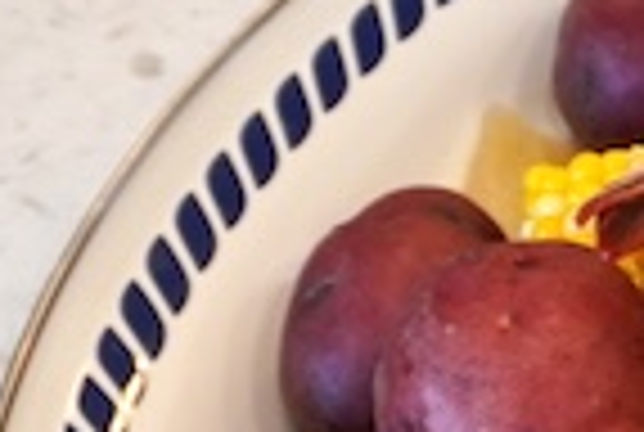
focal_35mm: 207
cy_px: 675
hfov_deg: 9.2
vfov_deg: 6.6
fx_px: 3711
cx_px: 1392
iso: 400
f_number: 4
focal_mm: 22
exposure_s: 1/160
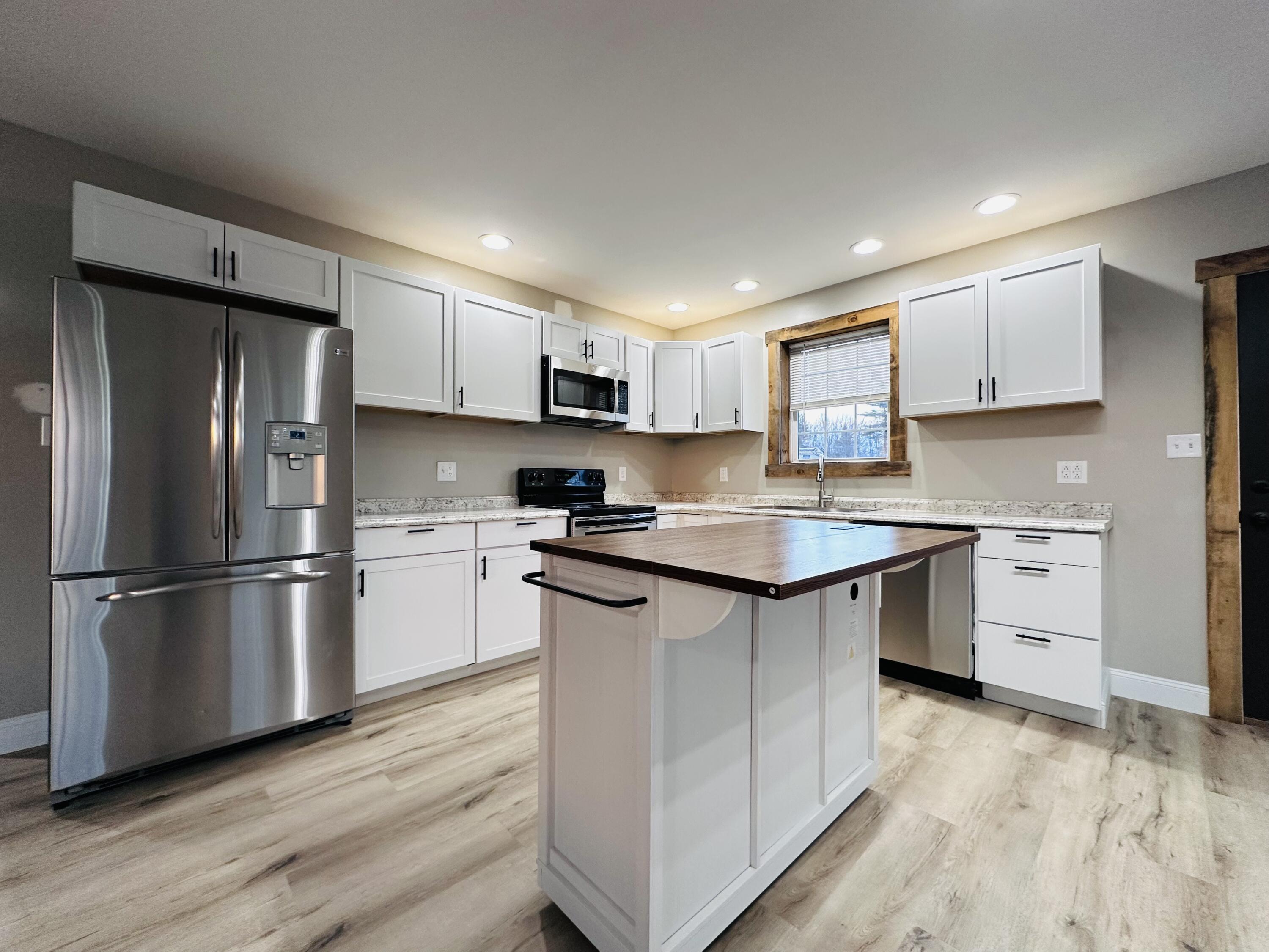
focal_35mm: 14
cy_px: 476
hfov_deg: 102.1
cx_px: 634
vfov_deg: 85.7
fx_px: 513
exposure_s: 1/60
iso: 160
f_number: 2.2
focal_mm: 2.22
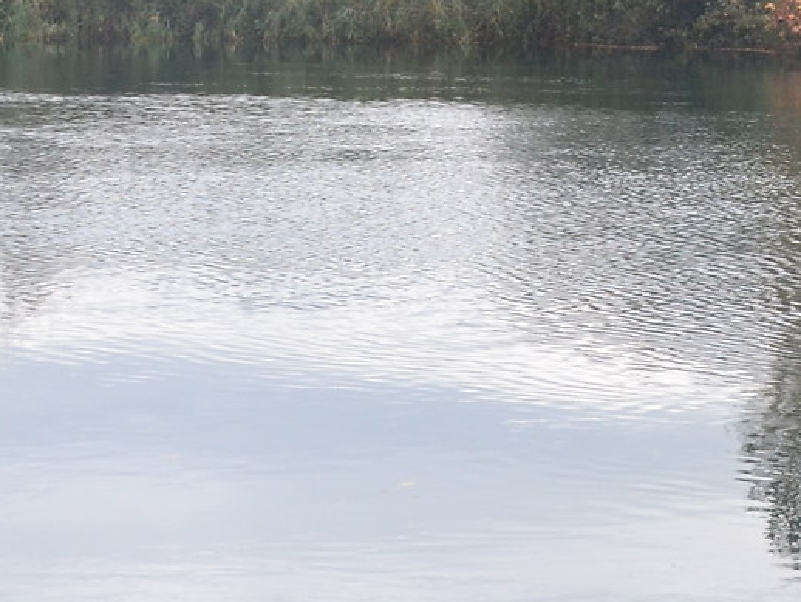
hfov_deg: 12.1
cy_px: -26
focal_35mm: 140
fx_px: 3246
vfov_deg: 10.5
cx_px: 1718
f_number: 7.1
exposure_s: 1/30
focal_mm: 21
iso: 400
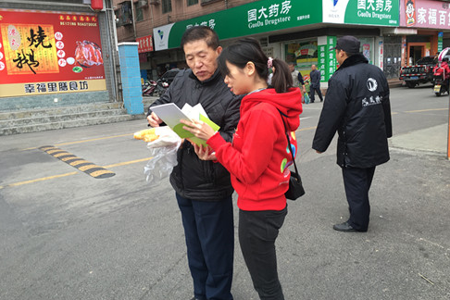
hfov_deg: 60.3
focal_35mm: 31
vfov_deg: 42.3
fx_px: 387
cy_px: 143
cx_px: 231
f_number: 2.2
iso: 25
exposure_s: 1/100
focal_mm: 4.15
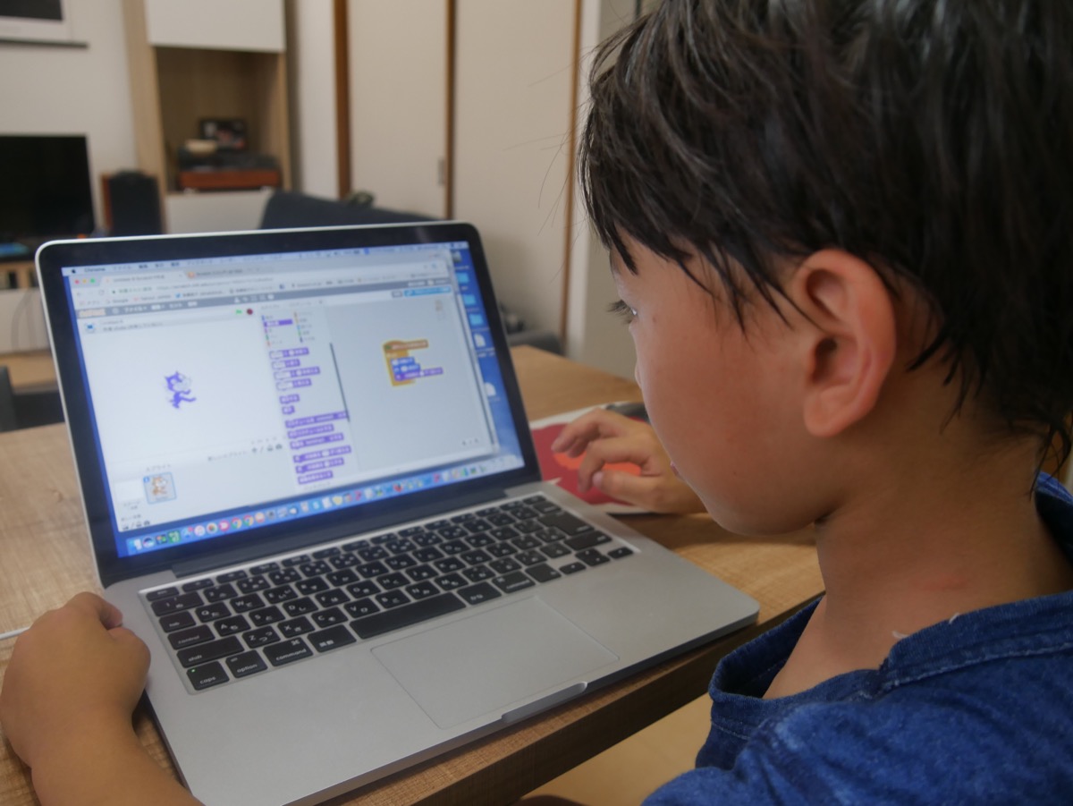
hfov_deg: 63.4
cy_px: 403
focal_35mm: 28
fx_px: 868
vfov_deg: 49.8
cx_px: 536
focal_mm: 14
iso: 500
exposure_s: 1/60
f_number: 3.5
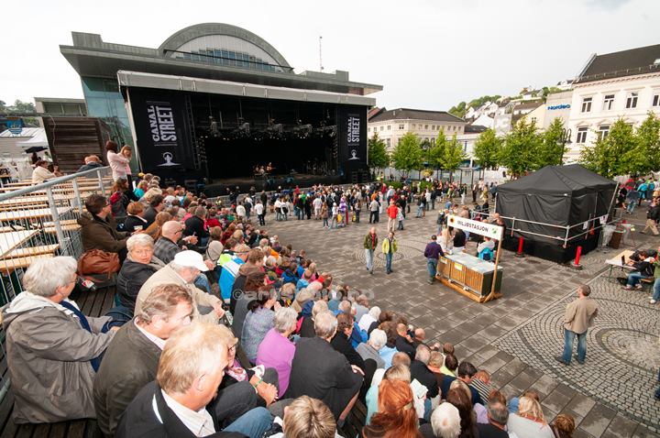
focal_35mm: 15
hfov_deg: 100.5
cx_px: 330
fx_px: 275
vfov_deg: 77.2
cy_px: 219
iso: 200
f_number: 8
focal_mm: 10
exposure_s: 1/125
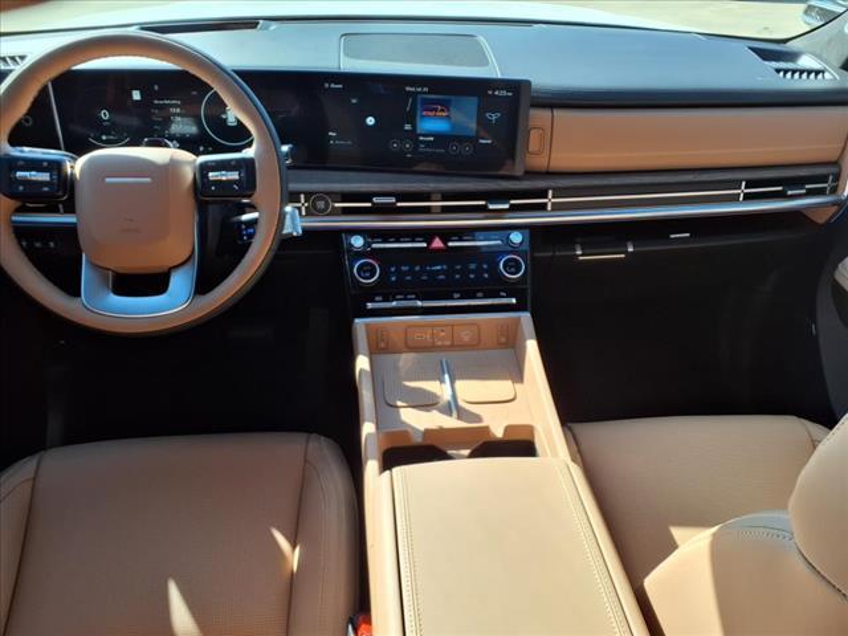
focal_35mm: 27
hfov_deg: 65.3
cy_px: 318
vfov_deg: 51.4
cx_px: 424
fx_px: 661
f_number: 1.9
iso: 40
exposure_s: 1/222
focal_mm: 3.58
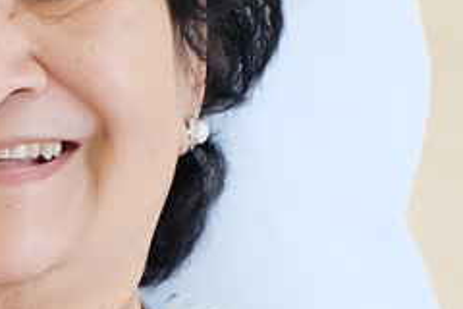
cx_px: -720
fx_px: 4964
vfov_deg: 3.5
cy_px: 546
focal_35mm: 386
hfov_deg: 5.2
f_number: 5.3
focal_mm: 38.7
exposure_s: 1/30
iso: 640
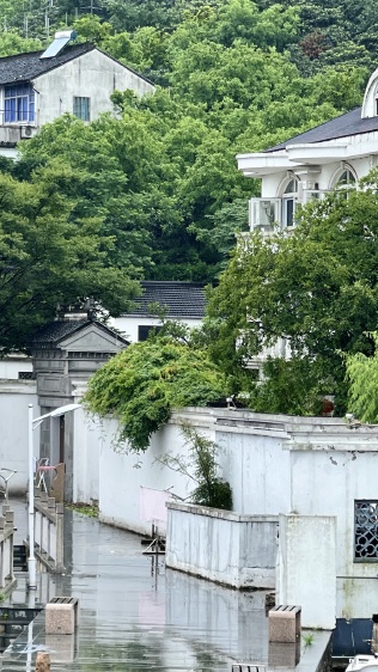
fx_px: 2656
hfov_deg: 8.1
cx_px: 42
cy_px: 289
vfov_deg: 14.4
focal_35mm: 149
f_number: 2.2
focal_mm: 7.5
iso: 20
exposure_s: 1/208
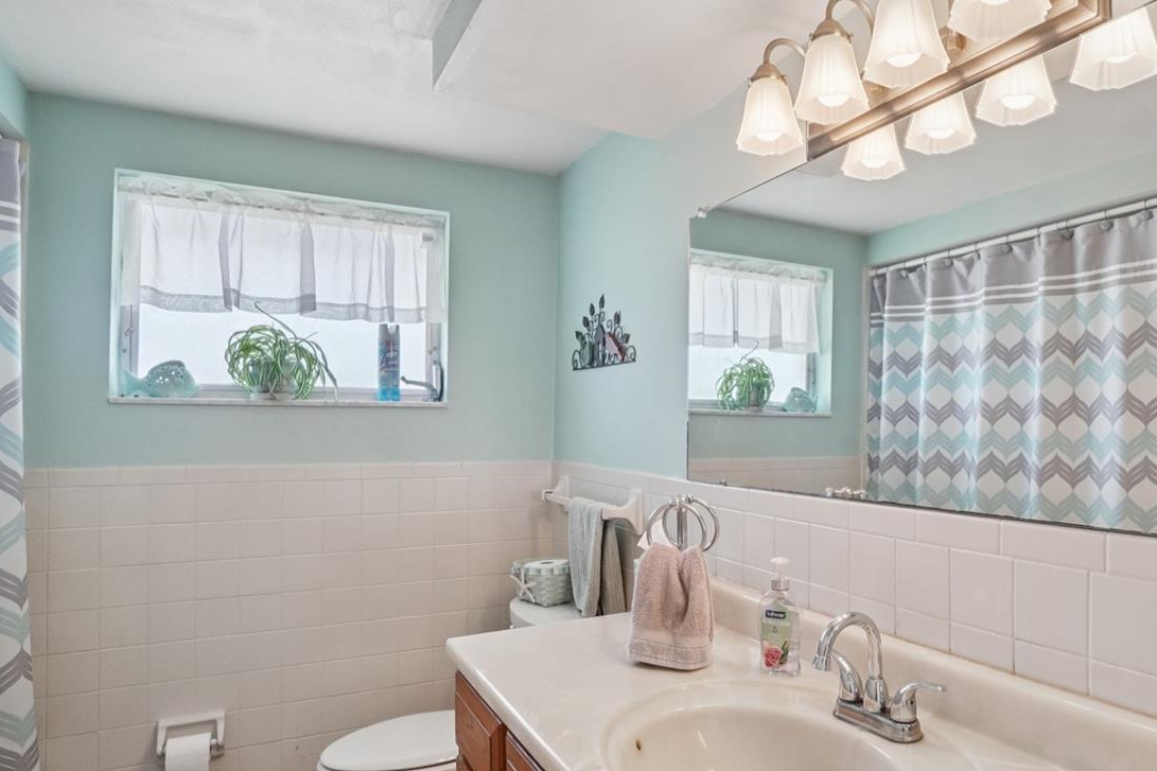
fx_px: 707
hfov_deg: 77.4
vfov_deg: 57.2
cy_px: 413
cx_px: 709
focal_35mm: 22
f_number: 8
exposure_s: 1/30
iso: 320
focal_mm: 10
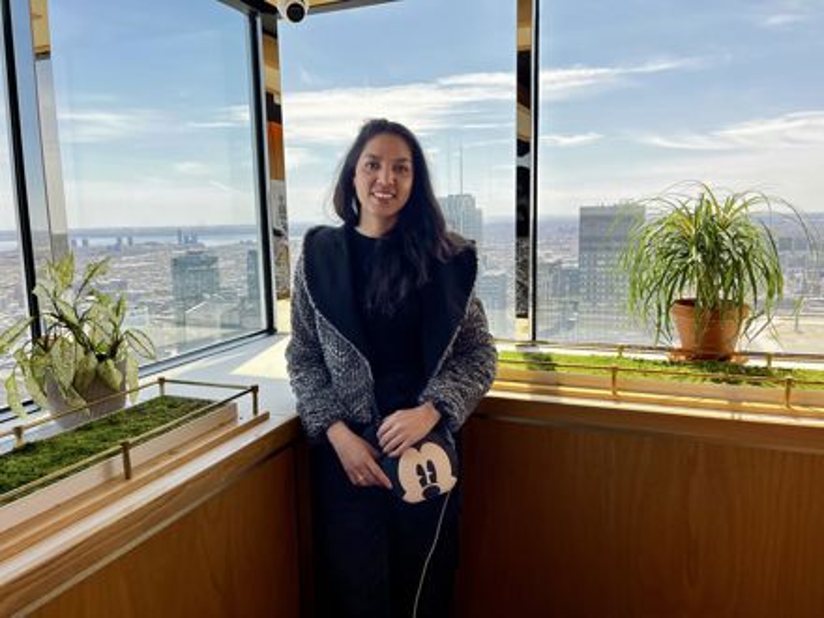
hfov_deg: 67.3
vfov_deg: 53.1
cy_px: 309
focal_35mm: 26
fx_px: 619
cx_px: 412
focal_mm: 5.1
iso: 50
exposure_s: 1/569
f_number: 1.6
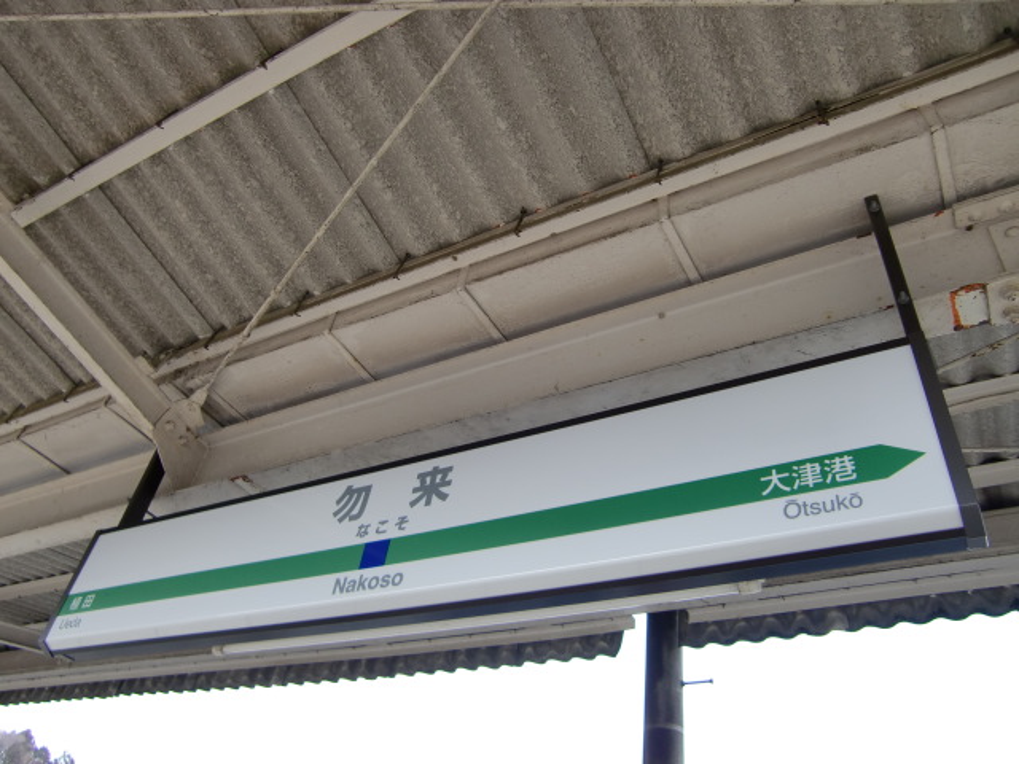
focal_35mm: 28
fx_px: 824
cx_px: 510
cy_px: 382
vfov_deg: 49.7
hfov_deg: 63.4
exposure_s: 1/160
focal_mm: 4.9
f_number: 2.6
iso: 64
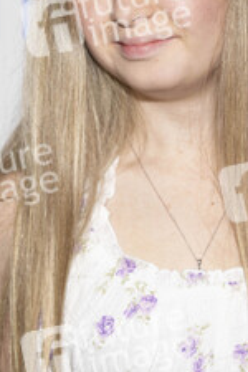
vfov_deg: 9.6
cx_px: 154
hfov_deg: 6.4
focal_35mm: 213
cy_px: 101
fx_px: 2201
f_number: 5.6
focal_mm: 120
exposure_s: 1/200
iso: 800
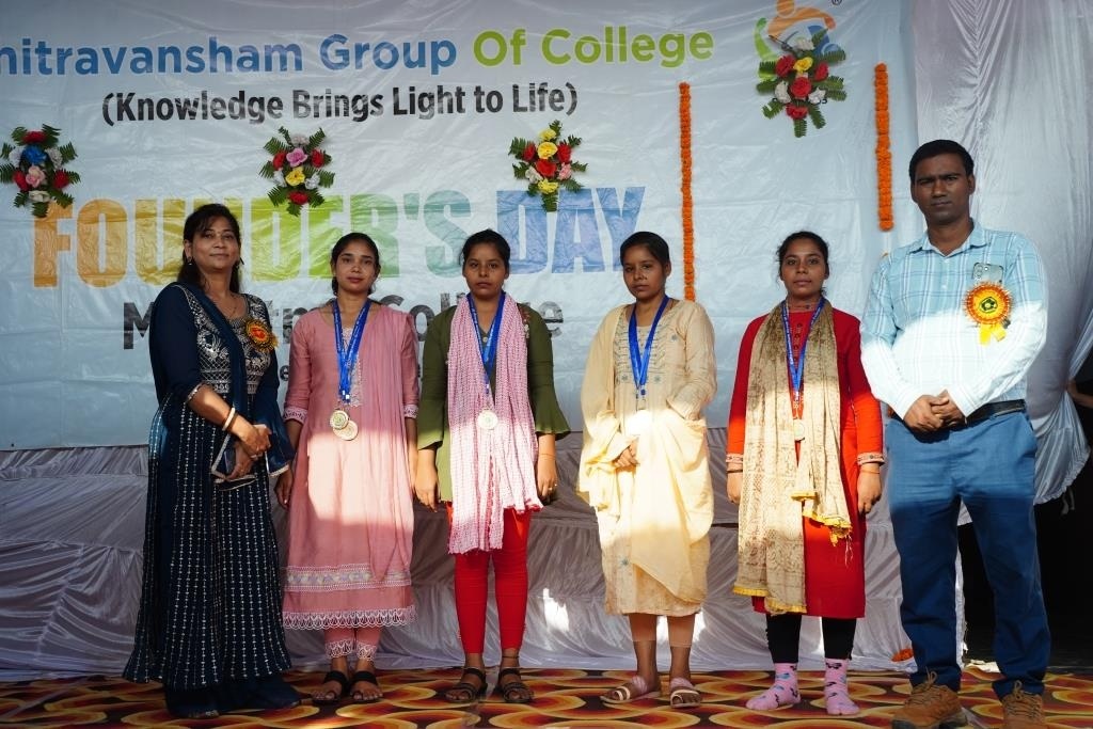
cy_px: 364
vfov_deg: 28.7
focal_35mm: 47
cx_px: 546
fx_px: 1427
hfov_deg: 41.9
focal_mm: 47
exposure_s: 1/160
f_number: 6.3
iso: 320
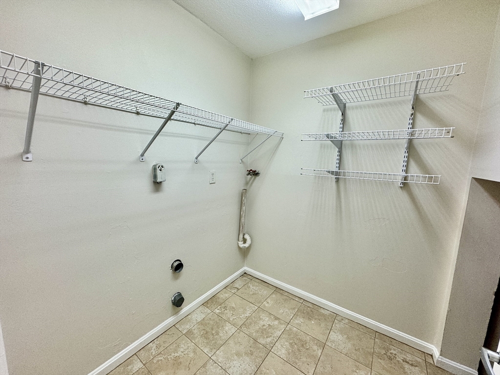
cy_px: 188
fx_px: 202
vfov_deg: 85.7
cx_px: 250
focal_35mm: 14
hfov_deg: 102.1
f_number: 2.2
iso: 100
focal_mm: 2.22
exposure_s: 1/120
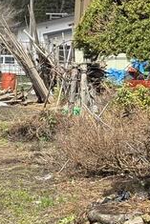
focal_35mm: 161
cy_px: 102
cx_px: -40
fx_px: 1005
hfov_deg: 8.4
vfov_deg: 12.7
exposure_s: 1/1522
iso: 40
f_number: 1.6
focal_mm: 5.96
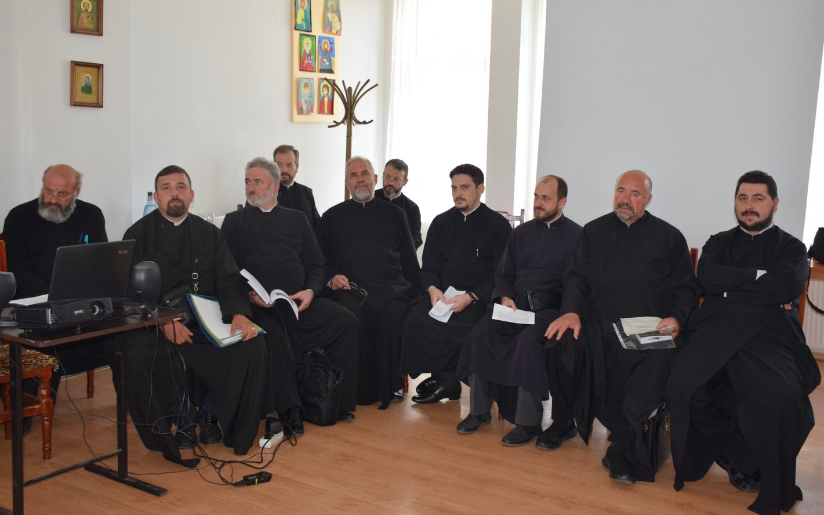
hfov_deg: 54.6
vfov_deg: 35.8
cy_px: 260
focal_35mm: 36
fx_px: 798
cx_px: 411
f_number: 5
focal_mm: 23
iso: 800
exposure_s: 1/100
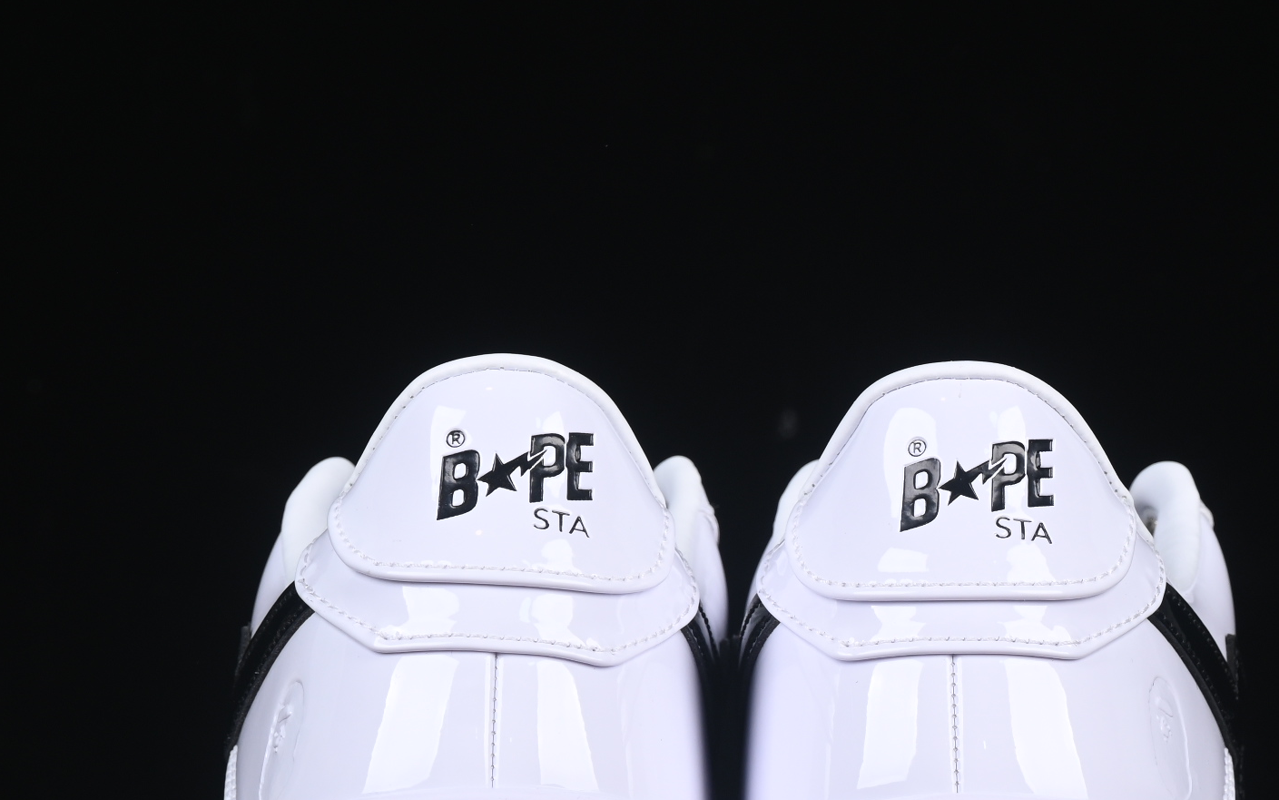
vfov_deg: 8.7
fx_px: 5264
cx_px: 773
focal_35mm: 151
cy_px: 549
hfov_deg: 13.8
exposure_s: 1/100
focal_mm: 50
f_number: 8
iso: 160
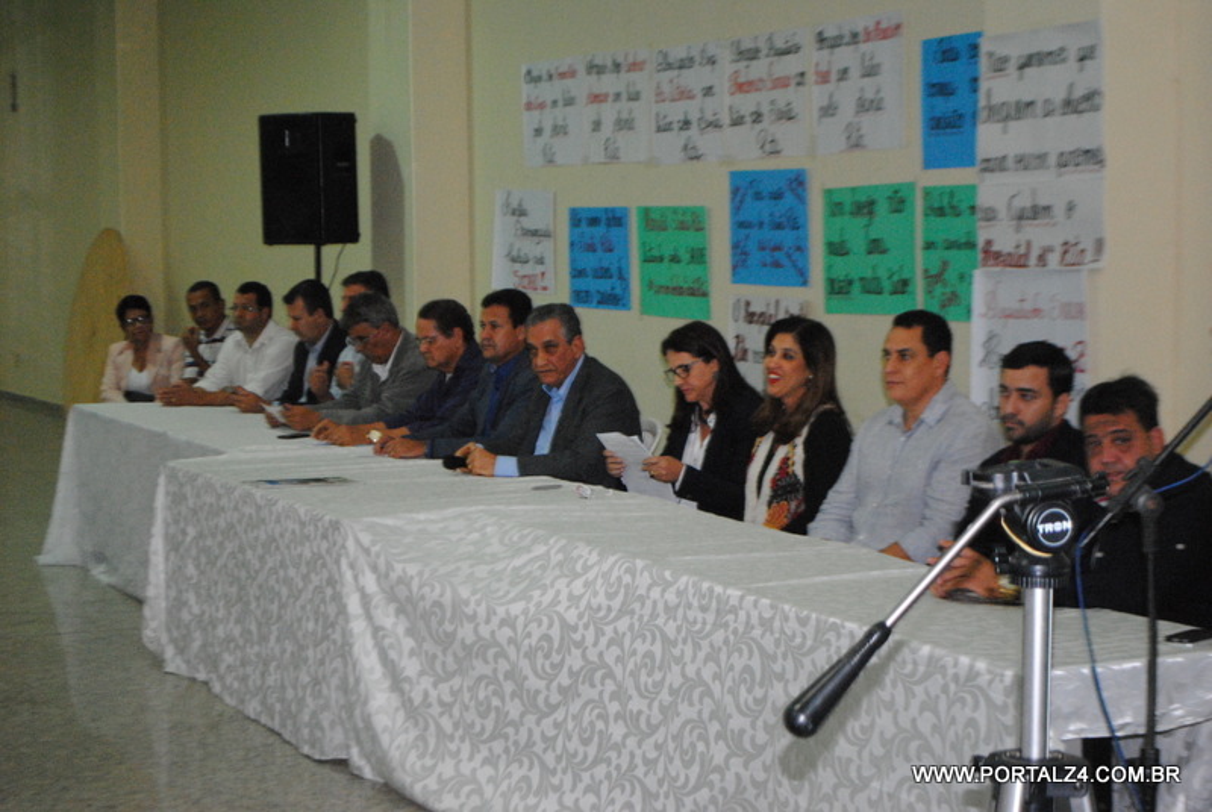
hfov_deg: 28.0
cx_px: 606
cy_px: 406
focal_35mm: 72
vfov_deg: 19.0
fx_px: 2428
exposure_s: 1/30
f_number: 5.6
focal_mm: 48
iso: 1600
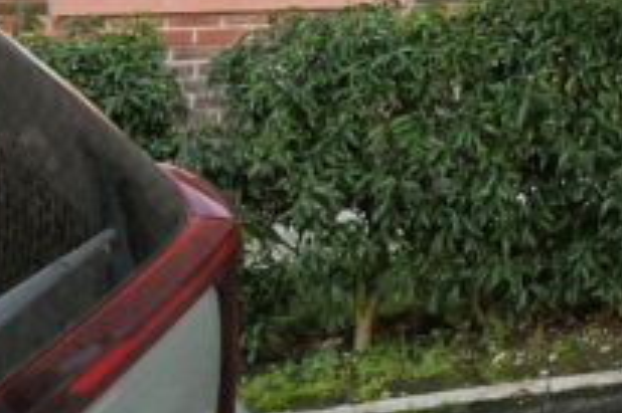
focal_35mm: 56
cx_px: 924
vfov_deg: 20.6
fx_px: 967
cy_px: -206
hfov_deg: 26.4
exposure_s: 1/800
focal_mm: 15
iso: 6400
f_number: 10
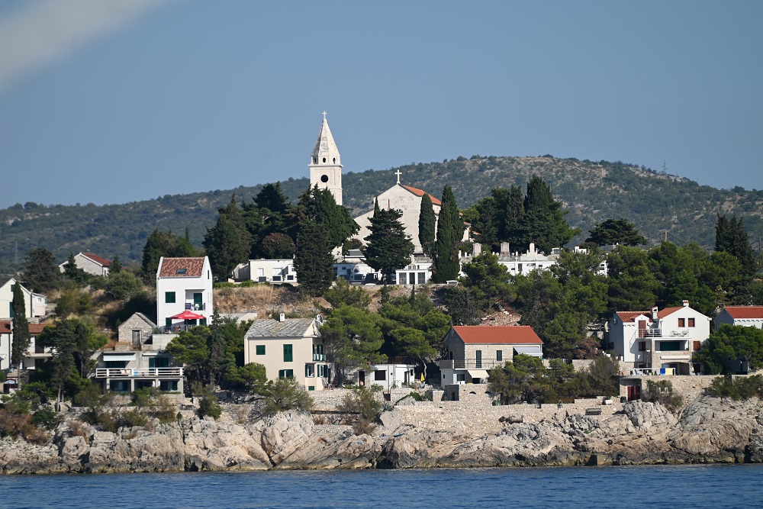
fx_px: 5935
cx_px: 382
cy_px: 254
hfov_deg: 7.4
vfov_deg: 4.9
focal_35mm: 280
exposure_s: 1/800
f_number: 5.6
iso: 100
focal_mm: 280
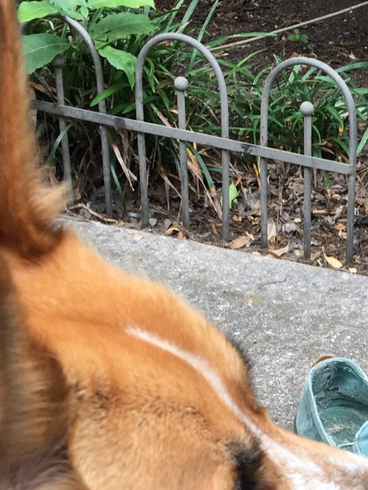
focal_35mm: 95
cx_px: 504
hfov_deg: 14.8
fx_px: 1346
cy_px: 481
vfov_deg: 20.1
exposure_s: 1/120
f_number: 2.2
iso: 32
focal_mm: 4.15
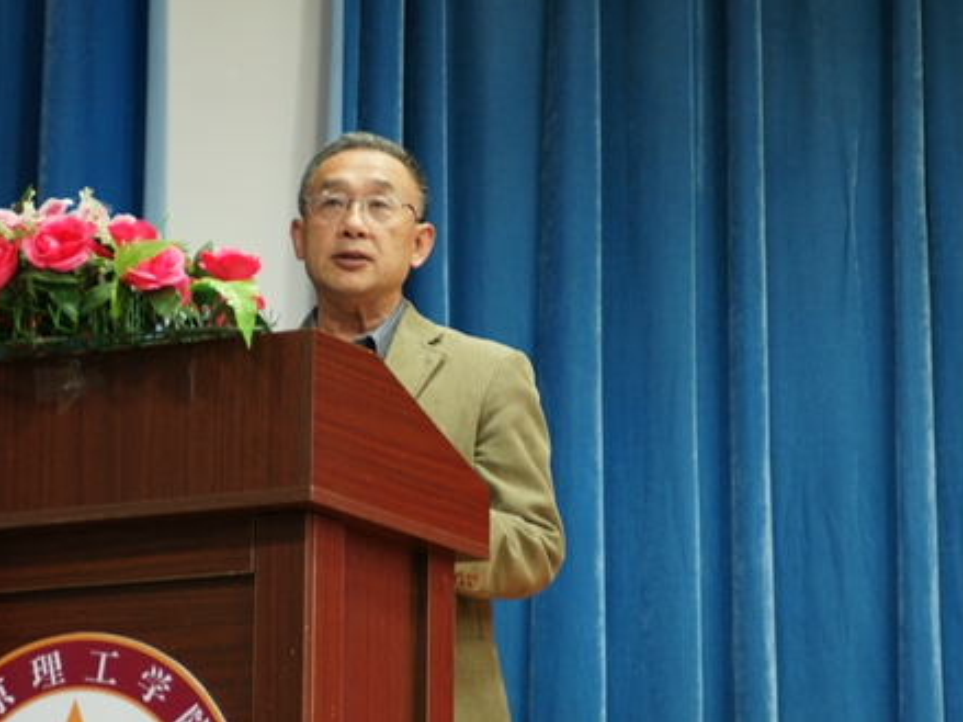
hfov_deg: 14.1
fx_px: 3881
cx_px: 458
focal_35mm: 140
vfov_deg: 10.6
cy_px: 359
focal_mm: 85
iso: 800
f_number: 4.5
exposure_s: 1/40
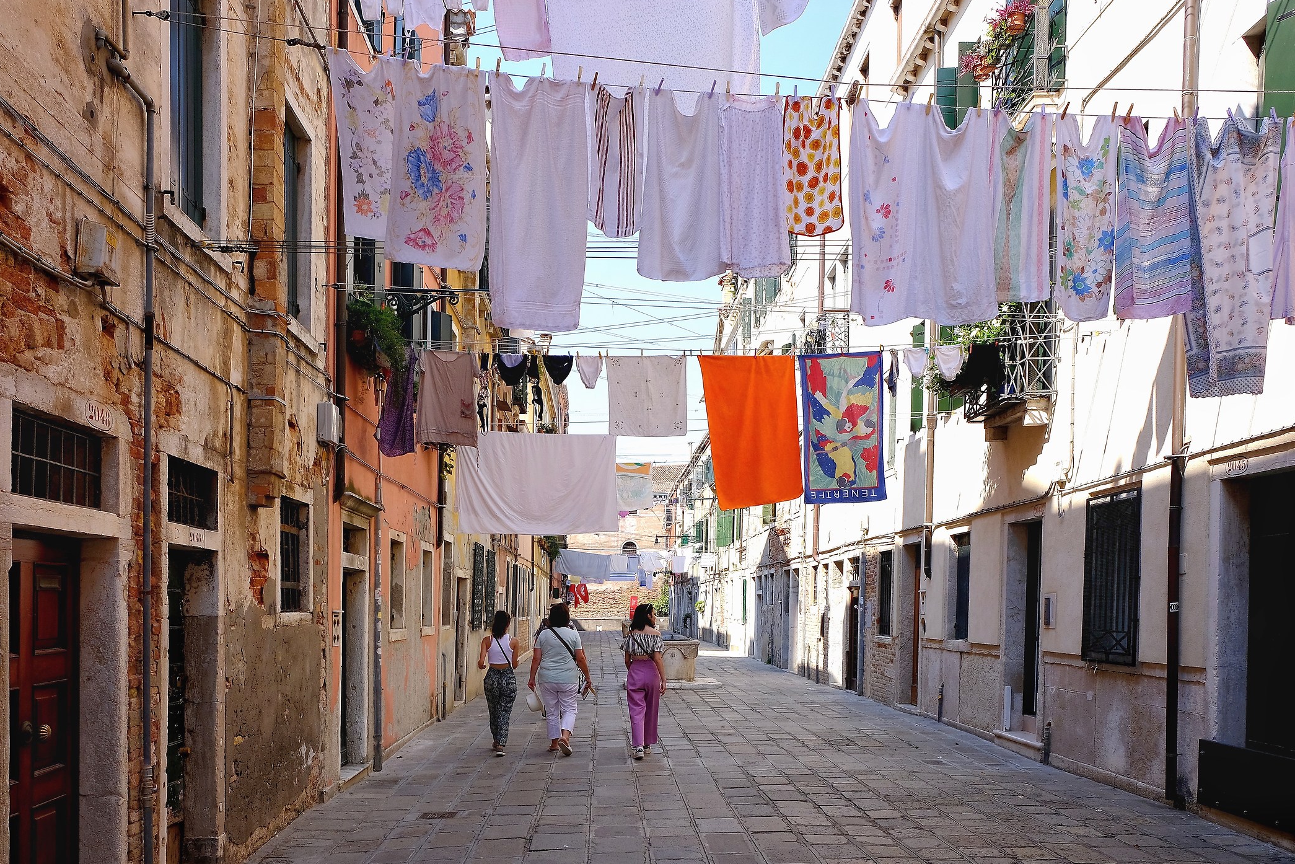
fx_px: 1115
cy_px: 478
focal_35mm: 31
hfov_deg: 60.1
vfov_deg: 42.3
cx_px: 571
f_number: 5.6
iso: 400
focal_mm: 18
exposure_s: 1/750
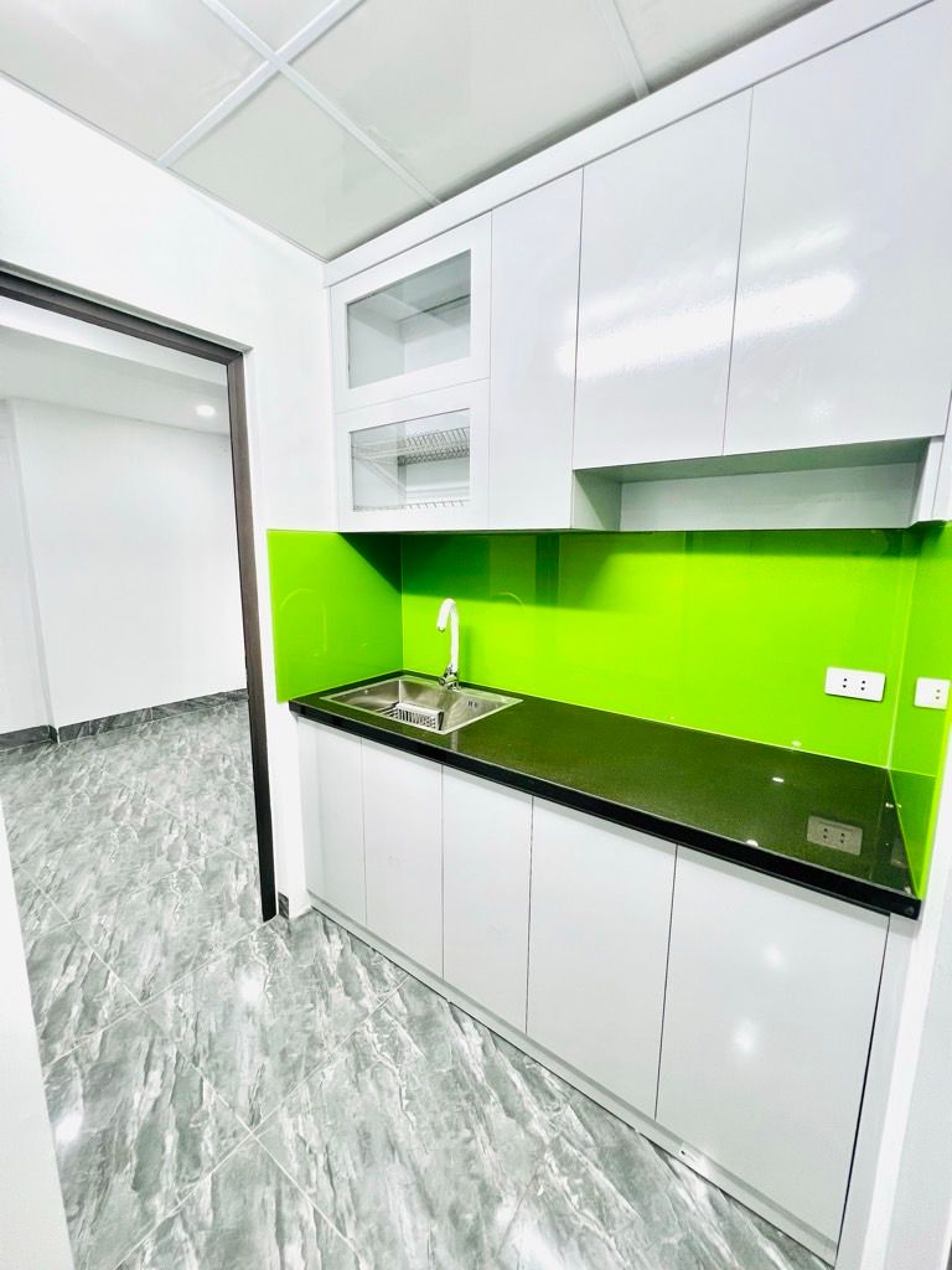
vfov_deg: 106.2
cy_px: 635
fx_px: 477
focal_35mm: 13
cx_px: 476
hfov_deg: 89.9
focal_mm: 1.57
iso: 125
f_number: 1.8
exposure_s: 1/100
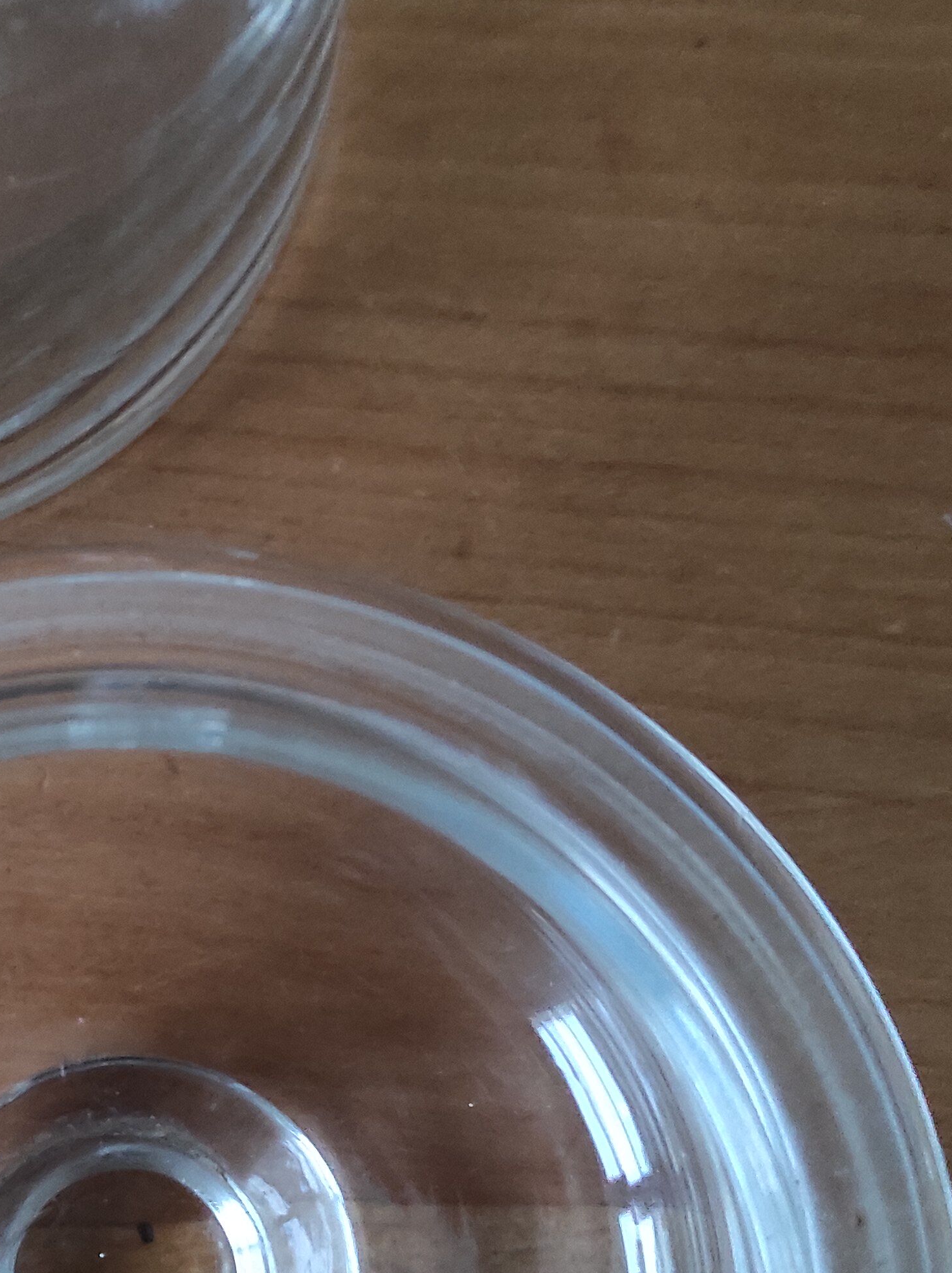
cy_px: 827
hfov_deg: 24.1
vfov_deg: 32.5
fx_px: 2167
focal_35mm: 59
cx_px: 101
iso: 2944
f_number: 1.89
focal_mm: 5.43
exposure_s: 1/17
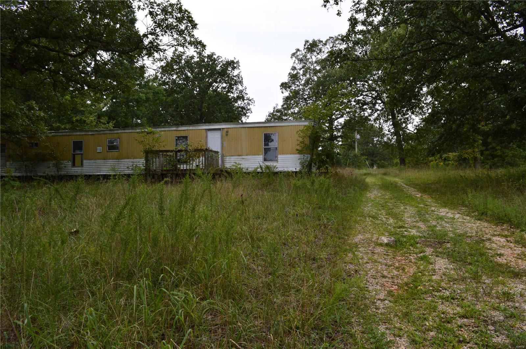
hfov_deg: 67.4
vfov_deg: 47.8
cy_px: 174
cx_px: 263
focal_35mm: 27
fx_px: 394
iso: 400
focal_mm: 18
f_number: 10
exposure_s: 1/200
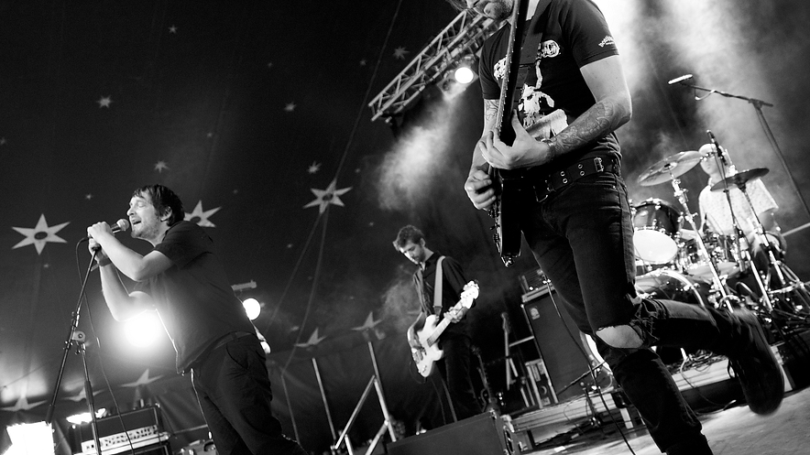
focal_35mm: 32
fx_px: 687
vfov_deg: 36.5
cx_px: 405
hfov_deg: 61.0
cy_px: 183
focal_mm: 20
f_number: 2
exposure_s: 1/60
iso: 800
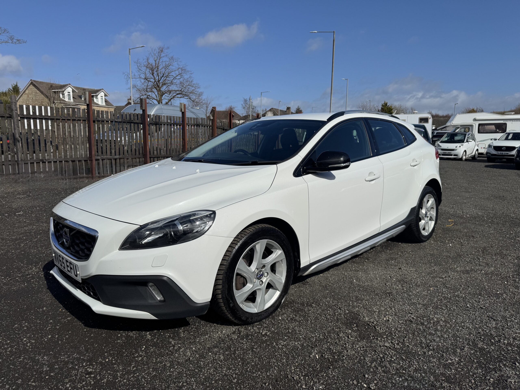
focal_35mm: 24
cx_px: 260
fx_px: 361
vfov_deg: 56.8
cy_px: 195
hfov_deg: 71.6
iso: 80
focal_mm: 6.76
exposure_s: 1/12346
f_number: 1.78
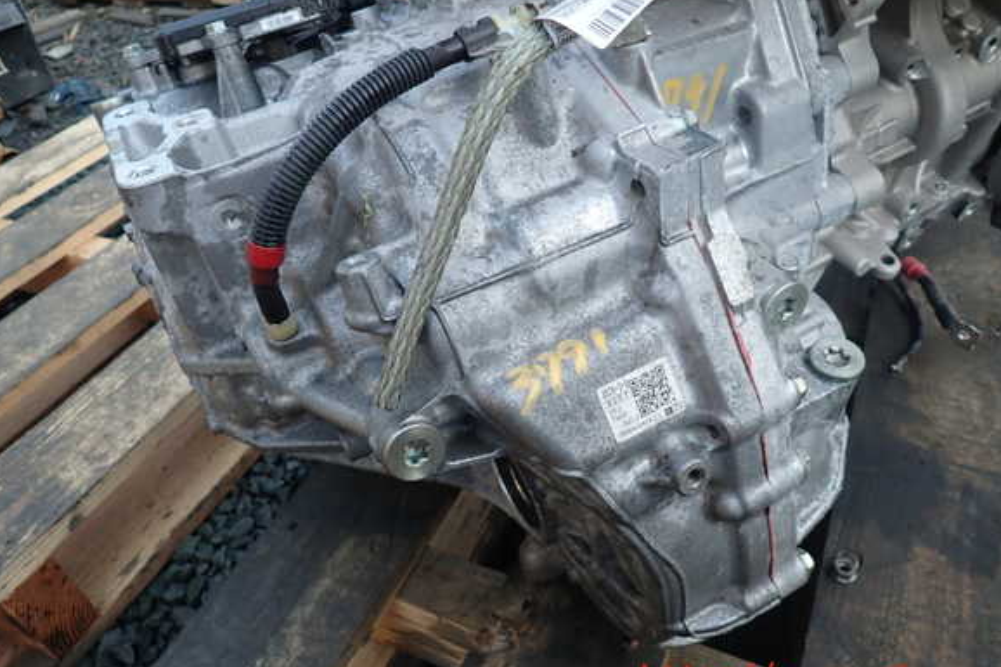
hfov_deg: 67.4
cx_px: 513
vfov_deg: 47.9
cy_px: 314
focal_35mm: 27
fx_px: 750
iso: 100
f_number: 2
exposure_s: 1/60
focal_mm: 4.5
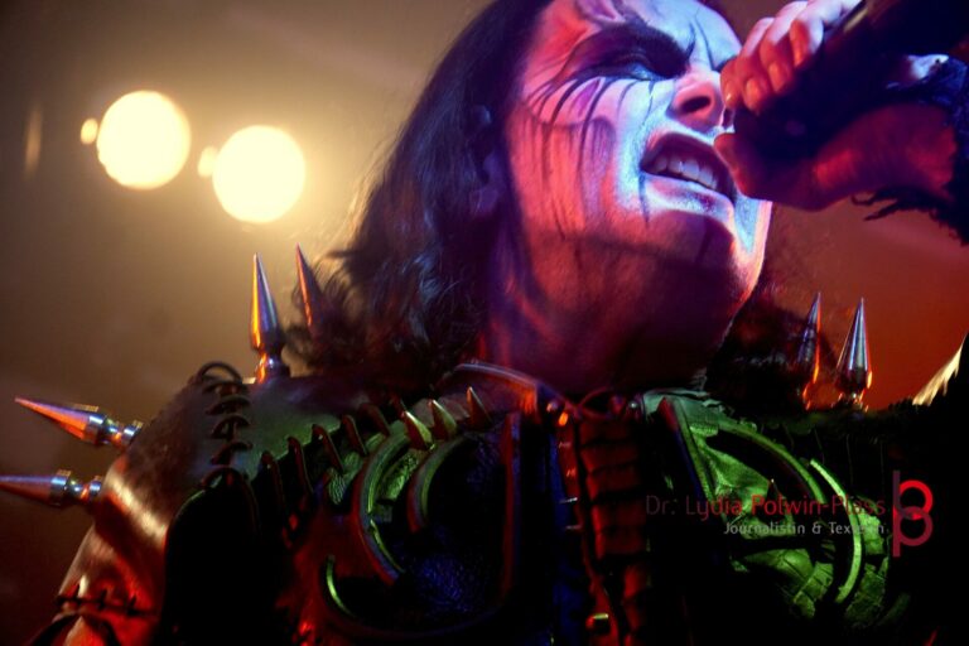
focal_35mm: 129
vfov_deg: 10.6
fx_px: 3472
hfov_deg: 15.9
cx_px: 484
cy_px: 323
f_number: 5
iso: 3200
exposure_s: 1/160
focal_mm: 86
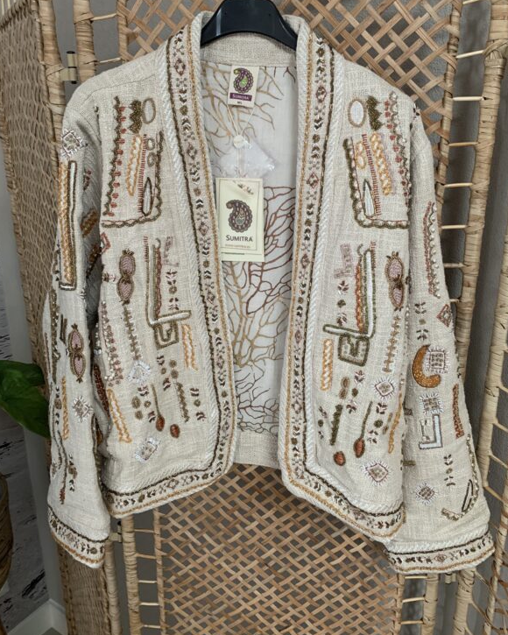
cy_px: 290
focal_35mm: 28
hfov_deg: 51.5
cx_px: 258
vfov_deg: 62.1
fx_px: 526
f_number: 1.8
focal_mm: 4.25
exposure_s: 1/60
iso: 200
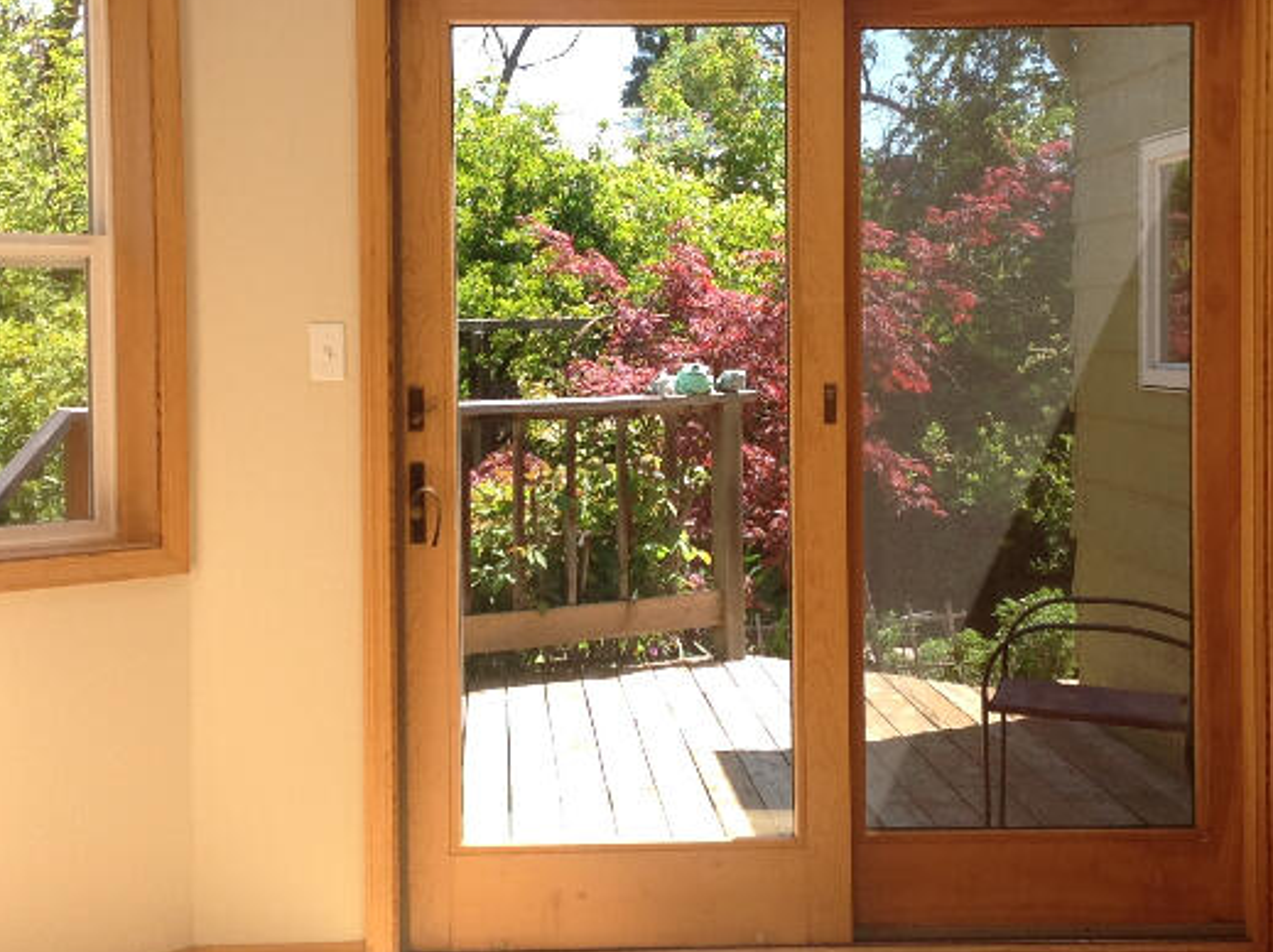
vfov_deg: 21.3
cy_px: 407
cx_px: 618
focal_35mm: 69
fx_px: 2535
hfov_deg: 28.2
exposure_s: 1/282
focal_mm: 4.28
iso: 50
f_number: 2.4
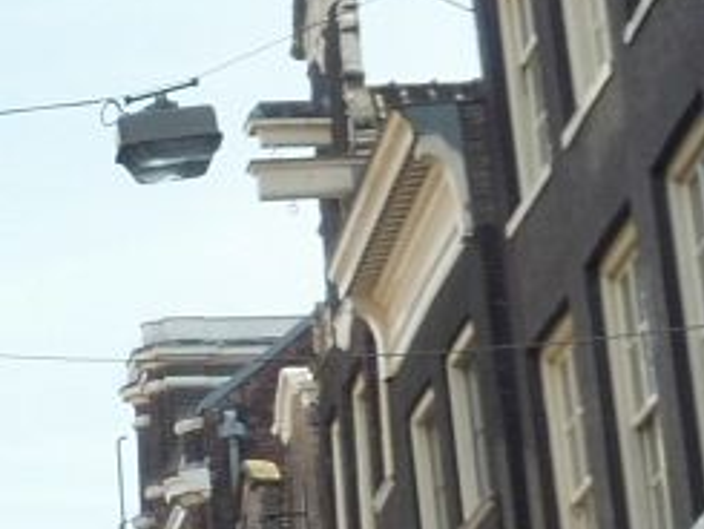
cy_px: 256
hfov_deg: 8.8
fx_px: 4334
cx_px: -670
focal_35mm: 213
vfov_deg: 7.0
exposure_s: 1/125
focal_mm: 9
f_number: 5
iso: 100
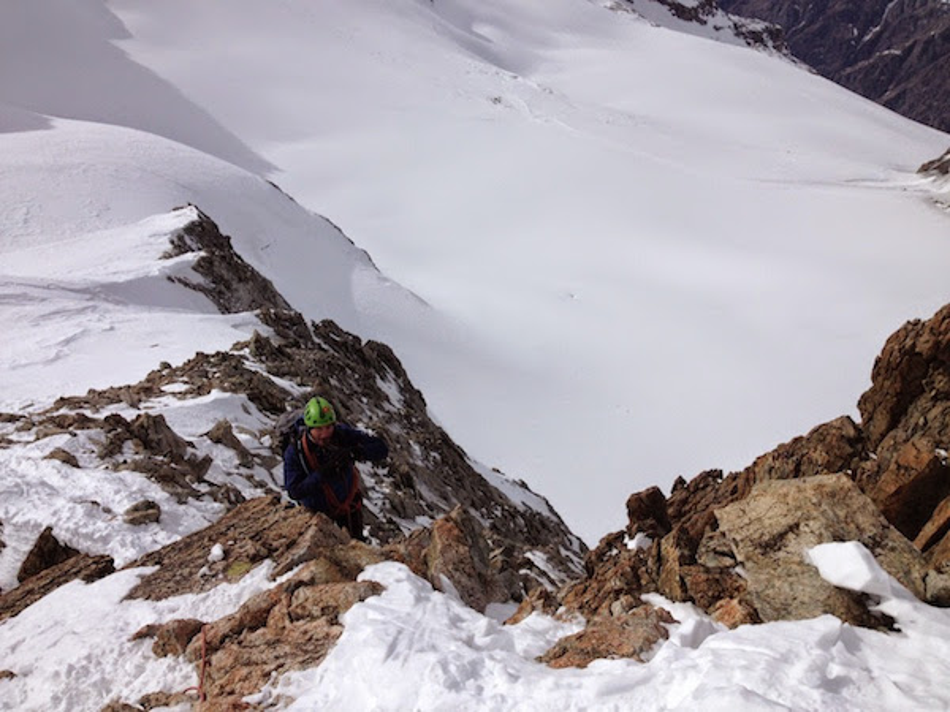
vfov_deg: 40.7
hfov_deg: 52.6
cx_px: 475
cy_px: 356
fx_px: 961
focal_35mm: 35
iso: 50
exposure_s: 1/6135
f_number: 2.4
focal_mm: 4.28
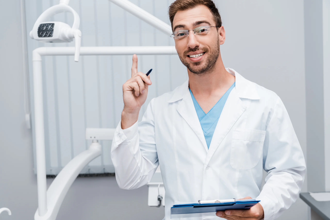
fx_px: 458
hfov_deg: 39.6
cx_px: 165
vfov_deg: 27.0
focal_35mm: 50
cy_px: 110
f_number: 5
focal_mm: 50
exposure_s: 1/160
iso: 100
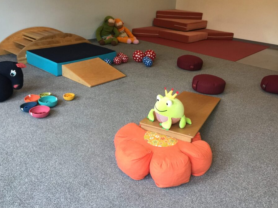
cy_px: 93
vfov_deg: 42.9
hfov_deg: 55.3
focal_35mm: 33
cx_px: 144
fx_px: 265
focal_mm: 4.15
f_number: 2.2
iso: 40
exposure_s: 1/17
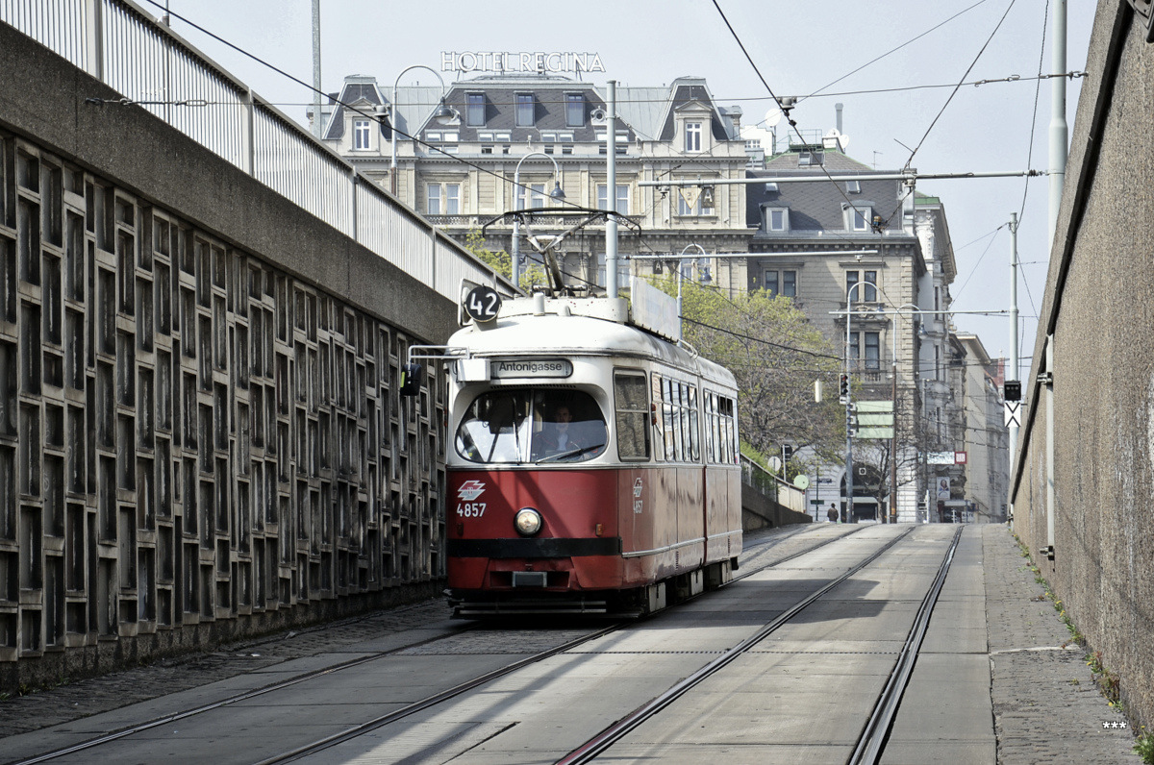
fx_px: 3360
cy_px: 382
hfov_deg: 19.5
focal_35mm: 105
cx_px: 577
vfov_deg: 13.0
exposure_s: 1/200
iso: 100
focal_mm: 70
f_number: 7.1
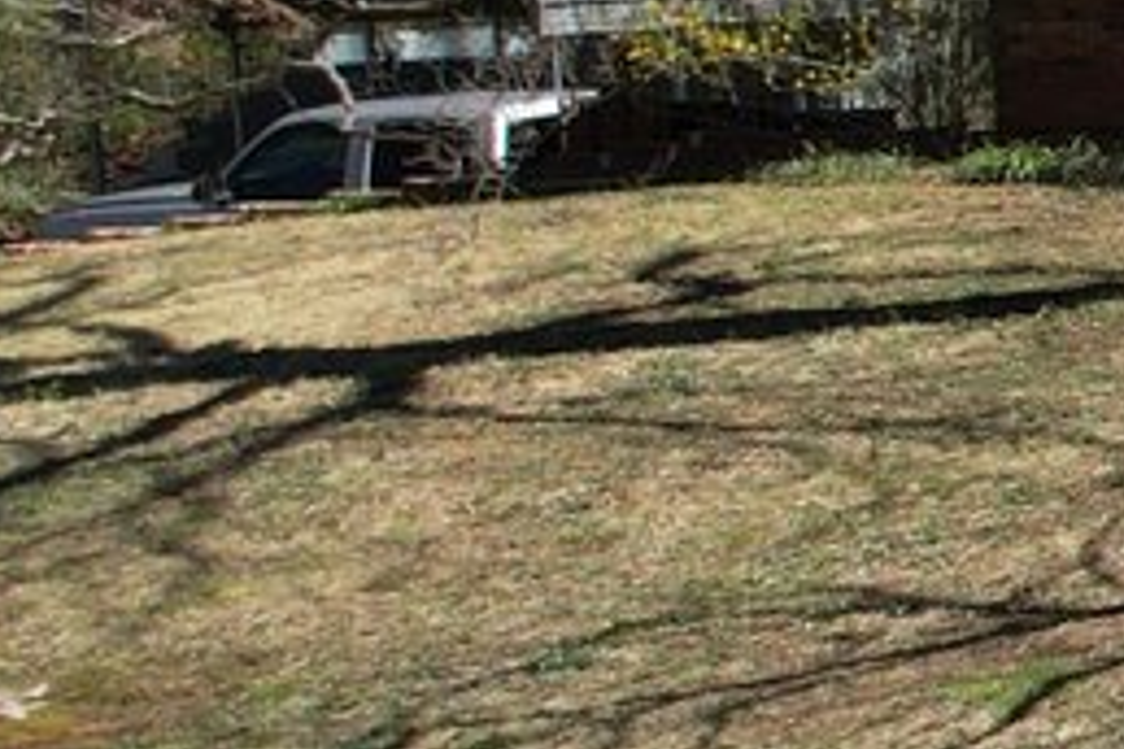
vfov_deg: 9.5
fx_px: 4527
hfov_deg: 10.4
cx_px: 3313
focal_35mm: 145
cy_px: 507
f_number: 2.8
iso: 110
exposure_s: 1/1250
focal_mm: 8.38
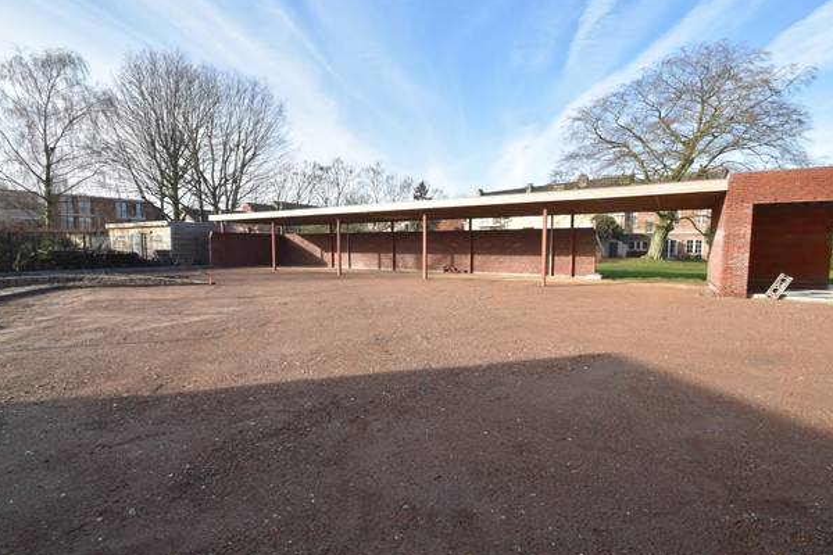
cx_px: 436
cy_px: 270
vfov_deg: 73.7
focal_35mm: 16
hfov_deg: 96.7
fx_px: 370
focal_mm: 10
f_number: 8
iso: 250
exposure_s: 1/250
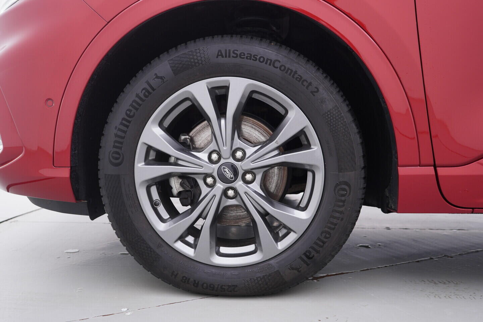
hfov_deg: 53.1
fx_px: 483
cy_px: 161
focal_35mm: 36
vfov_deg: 36.9
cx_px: 242
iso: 125
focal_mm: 24
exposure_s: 1/50
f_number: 3.2
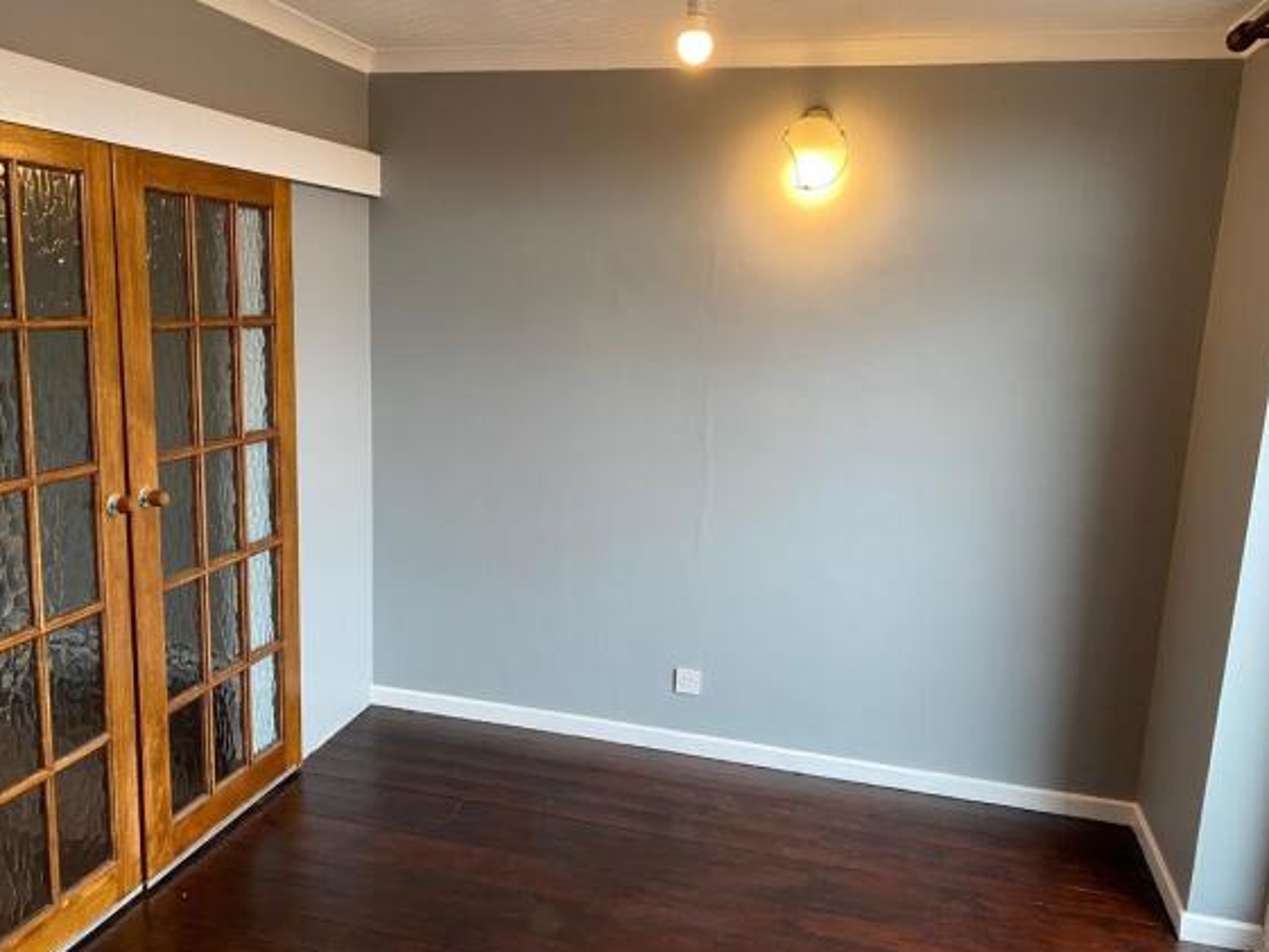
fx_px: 990
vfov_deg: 51.4
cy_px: 476
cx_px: 616
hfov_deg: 65.3
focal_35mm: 27
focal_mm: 4.25
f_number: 1.8
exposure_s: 1/97
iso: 125
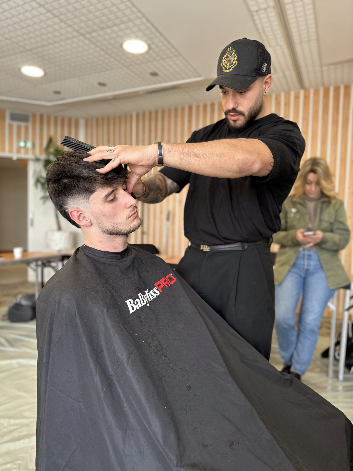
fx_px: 326
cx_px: 176
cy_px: 236
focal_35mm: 24
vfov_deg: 71.6
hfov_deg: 56.8
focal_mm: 6.86
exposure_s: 1/121
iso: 125
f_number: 1.78
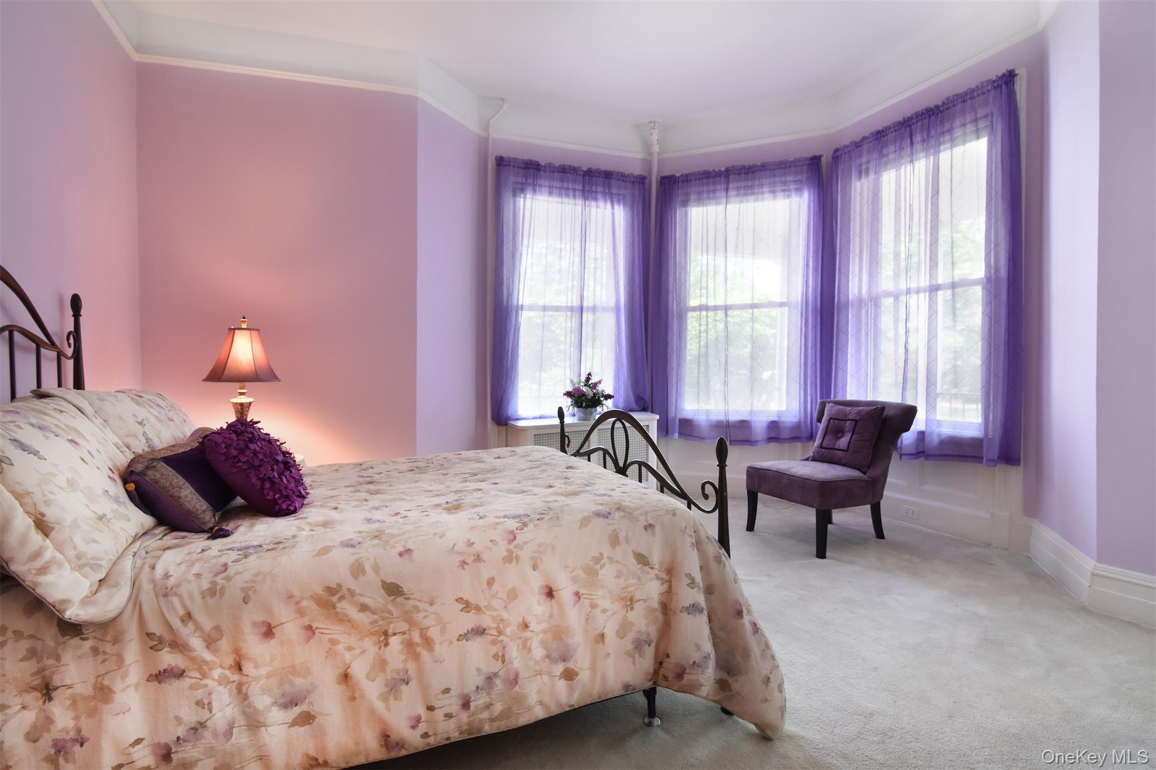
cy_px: 385
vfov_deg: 72.0
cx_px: 578
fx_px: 530
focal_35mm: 16
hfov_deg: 95.0
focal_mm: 11
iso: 640
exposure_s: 1/50
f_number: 8
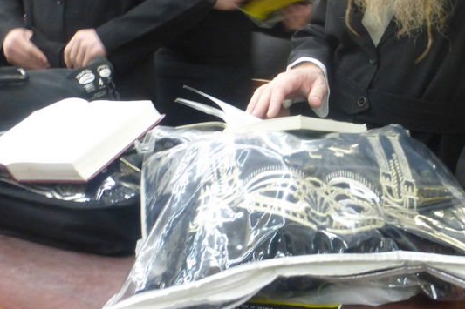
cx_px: 338
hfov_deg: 38.8
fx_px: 646
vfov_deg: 26.7
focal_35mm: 50
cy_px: 88
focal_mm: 4.3
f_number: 3.3
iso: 400
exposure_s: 1/20
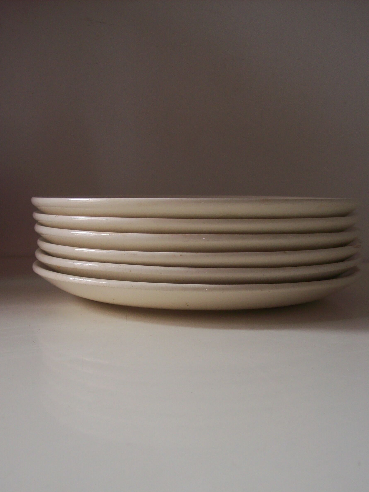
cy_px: 293
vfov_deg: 43.7
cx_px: 201
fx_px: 611
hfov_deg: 33.6
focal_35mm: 43
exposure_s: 1/64
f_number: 2.7
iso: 80
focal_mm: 6
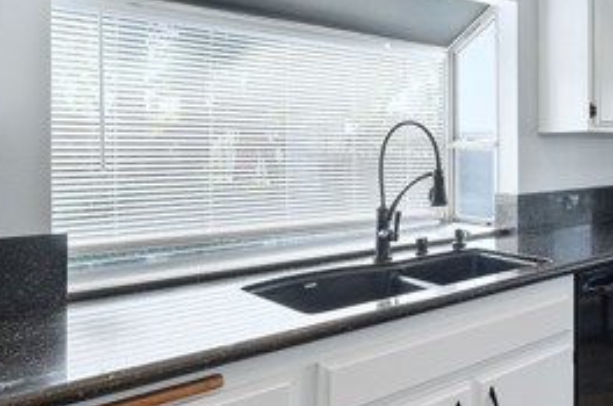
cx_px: 671
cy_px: 146
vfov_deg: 38.4
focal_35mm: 34
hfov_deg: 43.5
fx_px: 578
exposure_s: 1/3200
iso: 1000
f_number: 5
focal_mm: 14
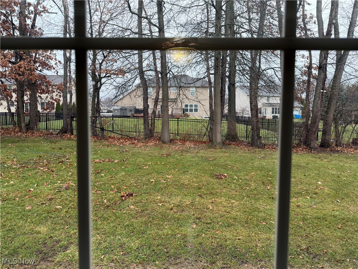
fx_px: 248
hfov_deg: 71.6
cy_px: 134
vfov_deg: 56.8
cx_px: 179
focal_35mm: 24
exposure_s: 1/121
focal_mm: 6.76
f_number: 1.78
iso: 125
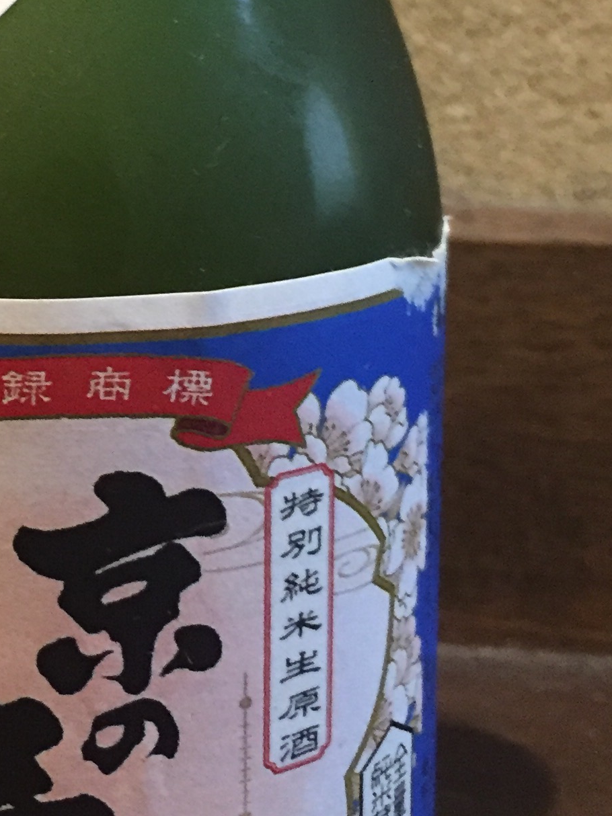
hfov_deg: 18.5
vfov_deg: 24.6
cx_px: 24
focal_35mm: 78
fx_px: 1839
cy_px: 160
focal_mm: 4.15
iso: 320
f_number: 2.2
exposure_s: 1/15
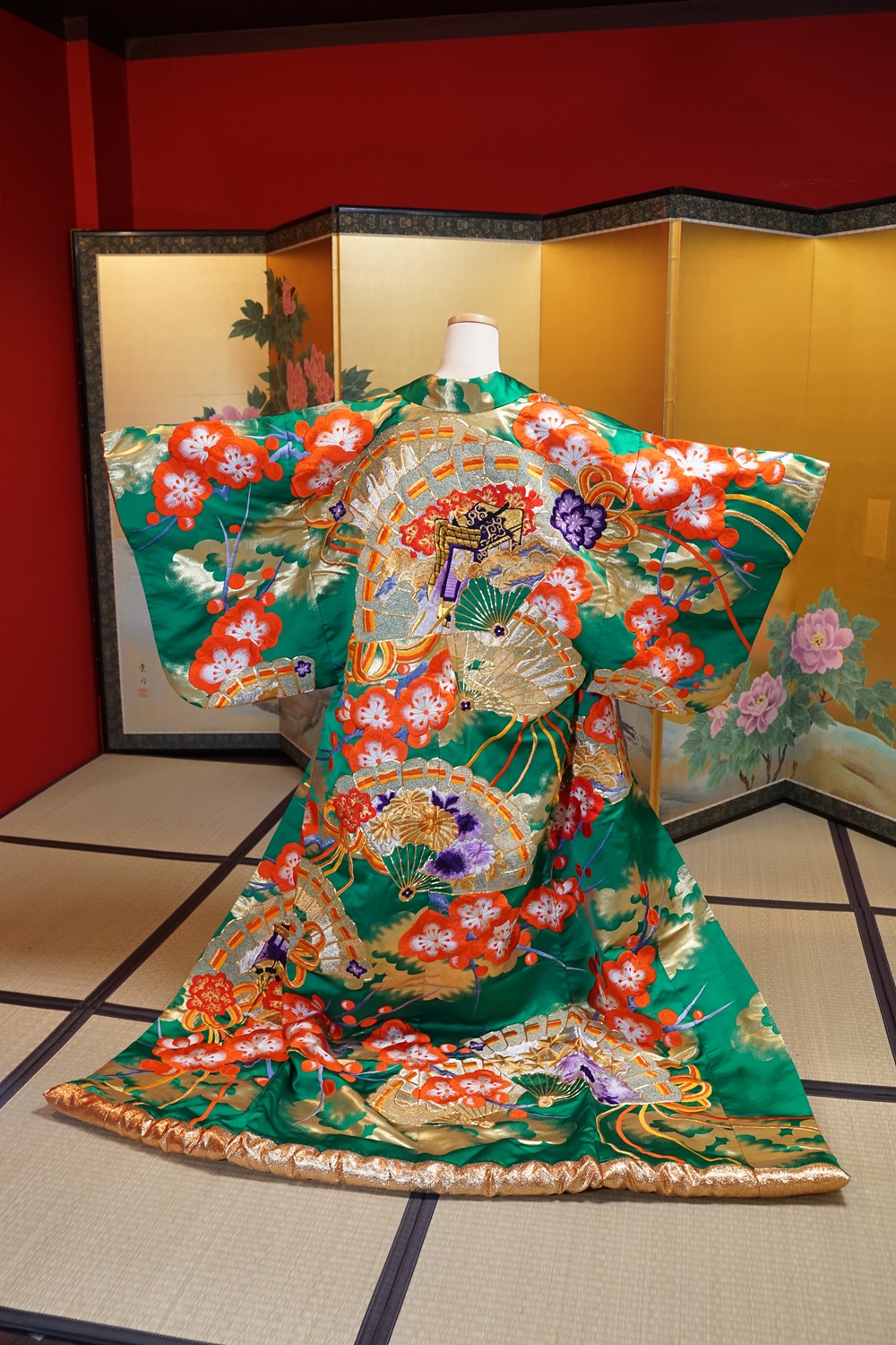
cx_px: 448
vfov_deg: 58.7
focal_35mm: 32
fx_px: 1195
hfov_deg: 41.1
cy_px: 672
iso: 1000
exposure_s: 1/40
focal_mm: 32
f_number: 5.6
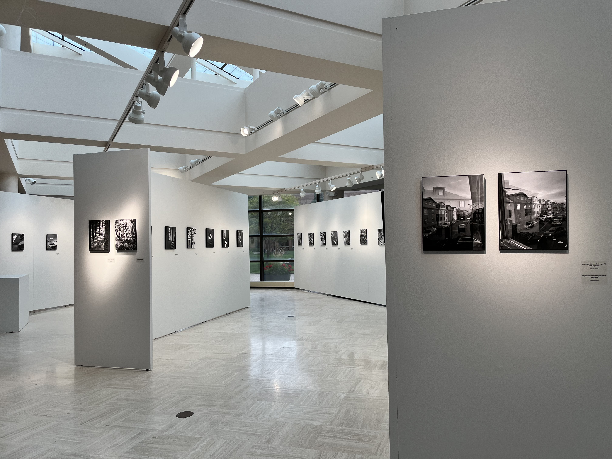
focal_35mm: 26
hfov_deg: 67.3
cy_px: 230
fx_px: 460
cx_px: 306
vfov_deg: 53.1
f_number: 1.6
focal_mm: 5.1
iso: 32
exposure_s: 1/120
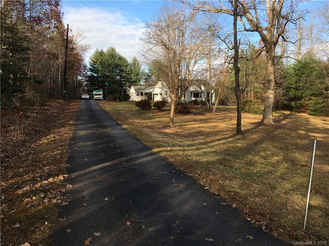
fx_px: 276
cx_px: 164
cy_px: 123
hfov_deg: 61.7
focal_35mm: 29
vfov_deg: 48.2
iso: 25
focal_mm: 4.15
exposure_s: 1/545
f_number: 2.2
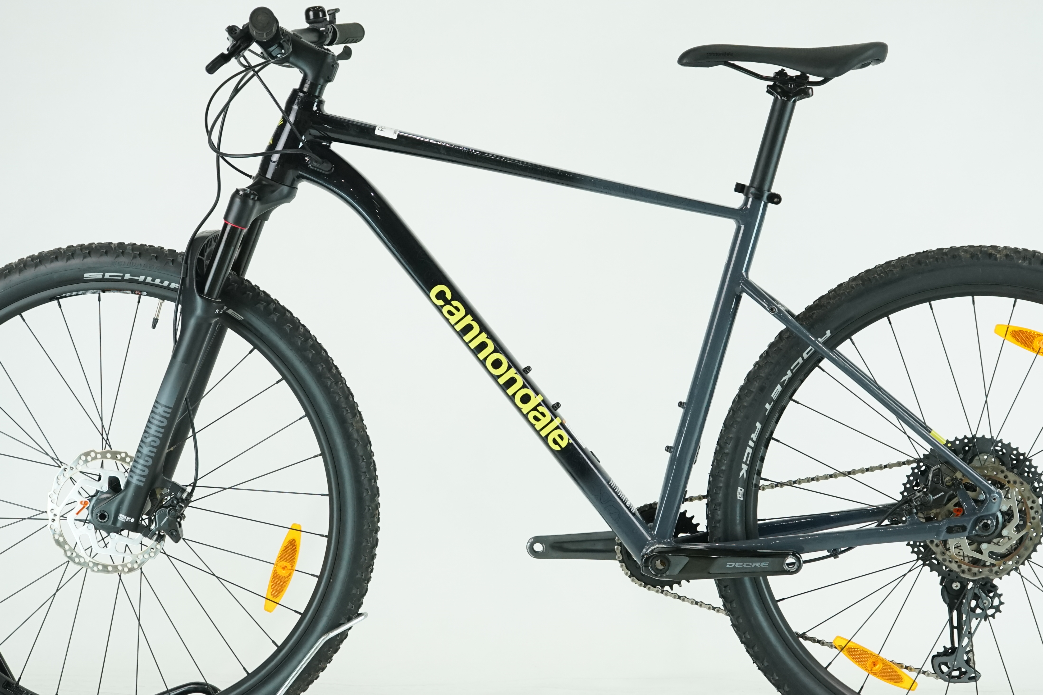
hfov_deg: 27.0
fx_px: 2173
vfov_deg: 18.2
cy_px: 346
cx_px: 551
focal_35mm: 75
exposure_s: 1/200
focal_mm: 55
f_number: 5.6
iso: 1600
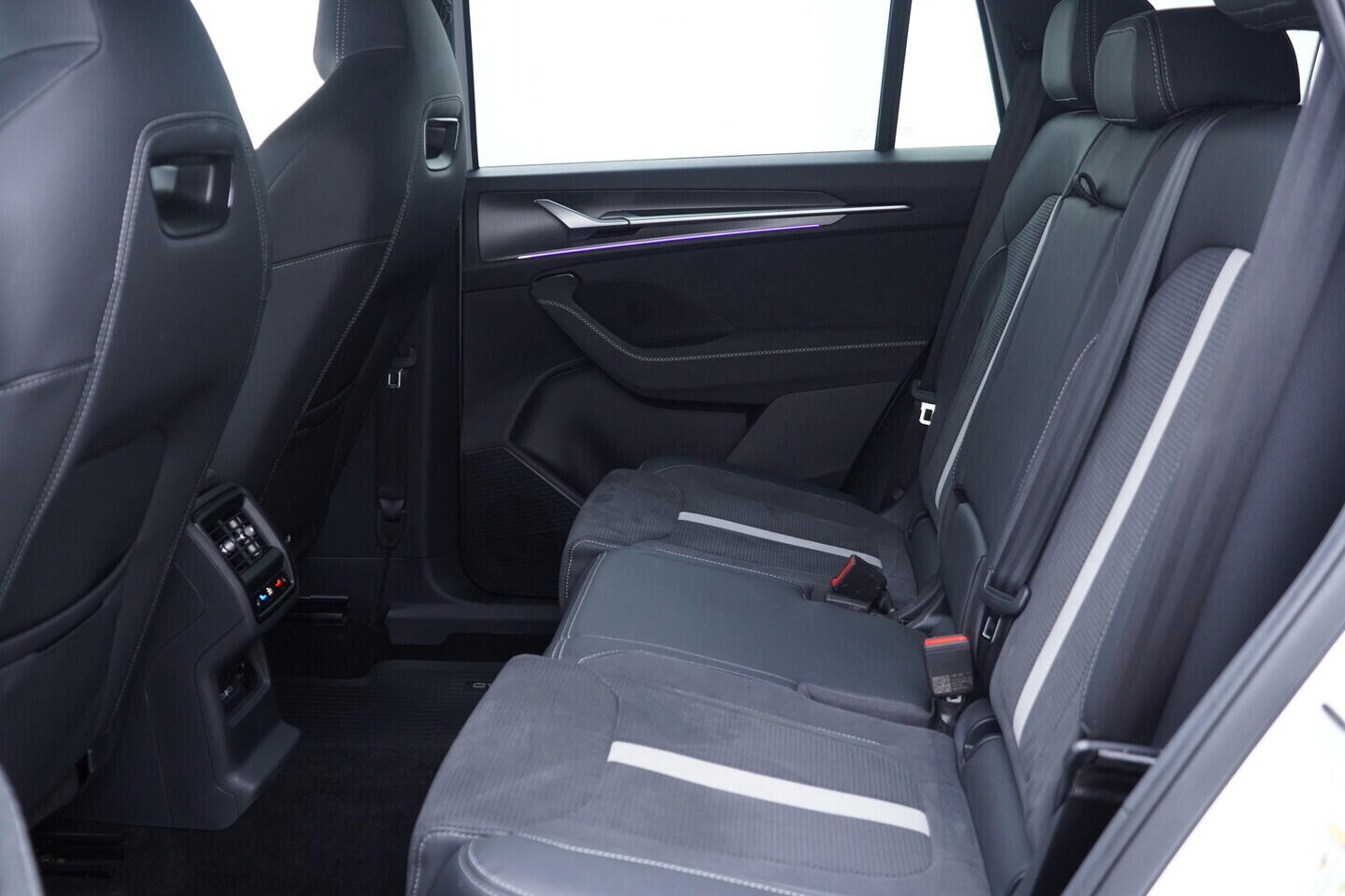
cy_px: 448
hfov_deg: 53.1
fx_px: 1345
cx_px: 672
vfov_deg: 36.9
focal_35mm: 36
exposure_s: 1/40
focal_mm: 24
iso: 500
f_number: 2.8
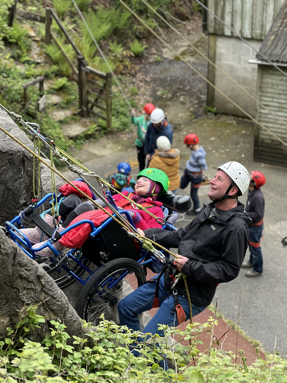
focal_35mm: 77
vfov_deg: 25.3
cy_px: 192
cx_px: 144
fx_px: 851
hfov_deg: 19.1
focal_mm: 9
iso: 20
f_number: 2.8
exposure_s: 1/129
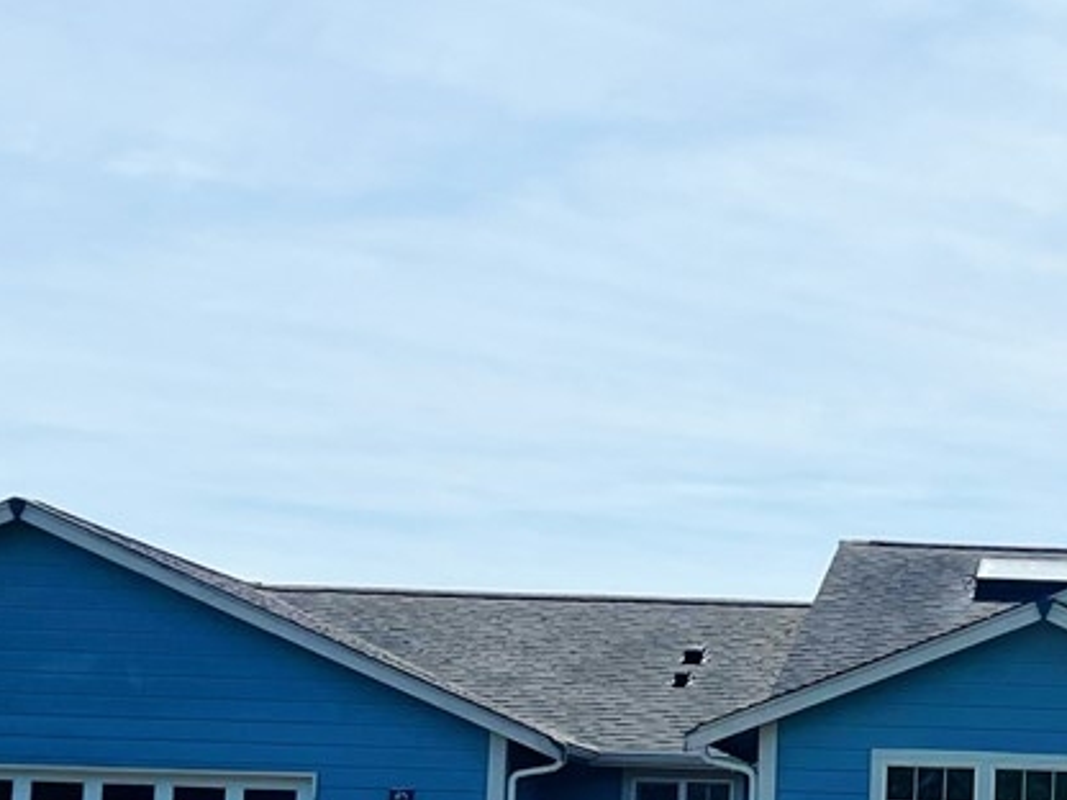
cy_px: 755
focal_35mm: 100
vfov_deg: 14.6
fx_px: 3082
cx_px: 1175
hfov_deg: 18.9
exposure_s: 1/6579
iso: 50
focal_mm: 5.7
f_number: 1.5
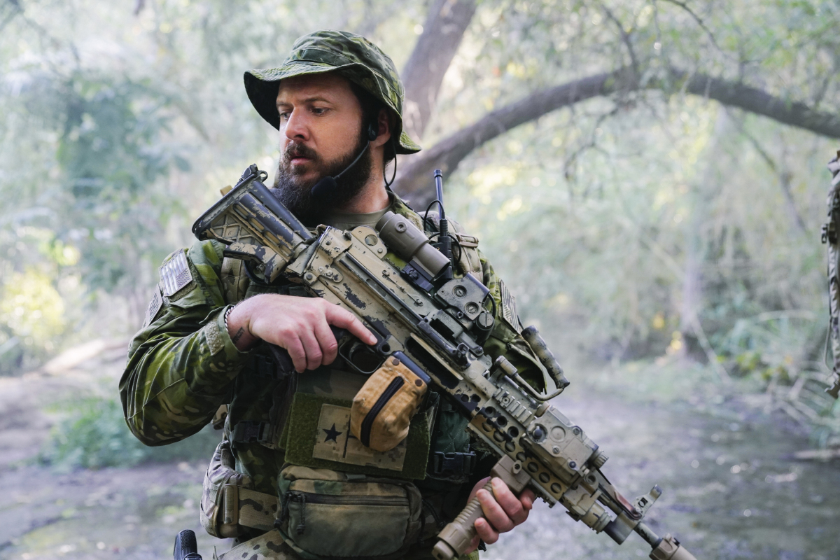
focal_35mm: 49
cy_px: 280
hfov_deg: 40.3
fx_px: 1143
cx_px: 420
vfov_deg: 27.5
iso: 1600
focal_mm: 49
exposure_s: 1/160
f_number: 3.2
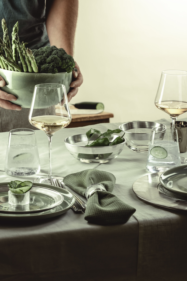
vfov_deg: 17.1
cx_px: 94
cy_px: 140
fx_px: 934
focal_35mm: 120
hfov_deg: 11.4
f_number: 8
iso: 50
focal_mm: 80
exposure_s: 1/6
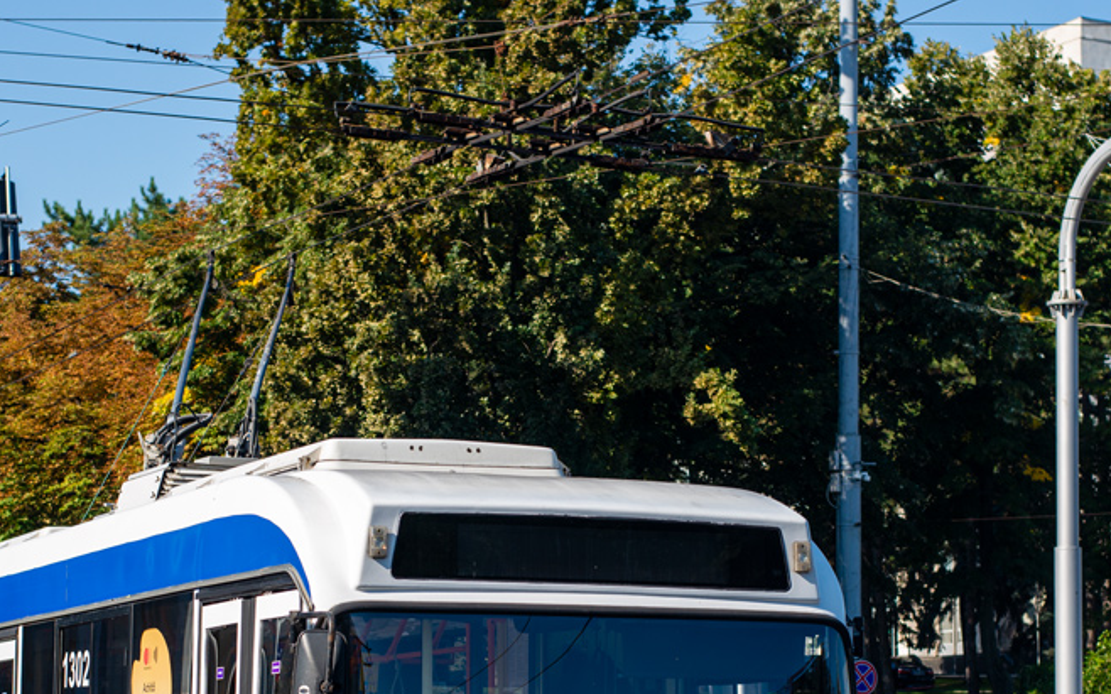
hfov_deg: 22.3
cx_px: 398
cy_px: 580
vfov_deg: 14.0
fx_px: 2815
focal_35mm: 93
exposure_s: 1/640
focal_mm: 50
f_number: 4.5
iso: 125
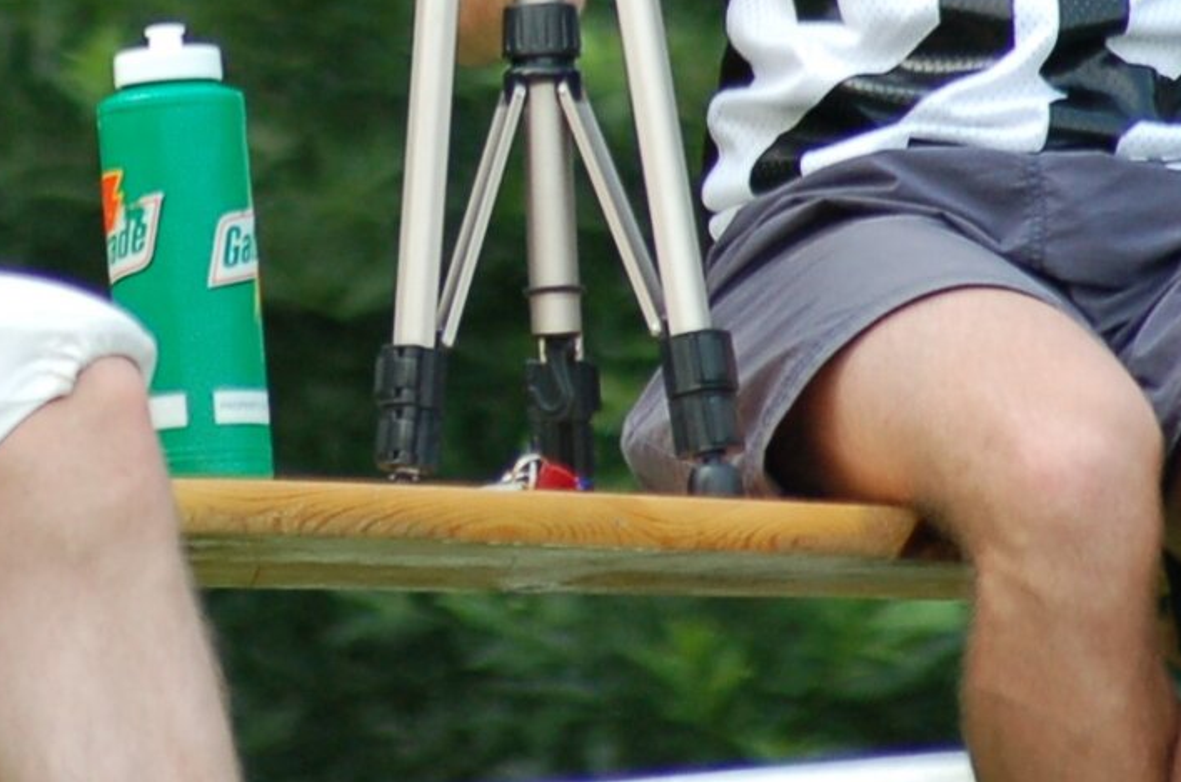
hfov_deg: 2.0
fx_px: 33590
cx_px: 267
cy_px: -135
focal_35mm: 1026
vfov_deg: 1.3
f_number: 5.3
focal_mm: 220
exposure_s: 1/500
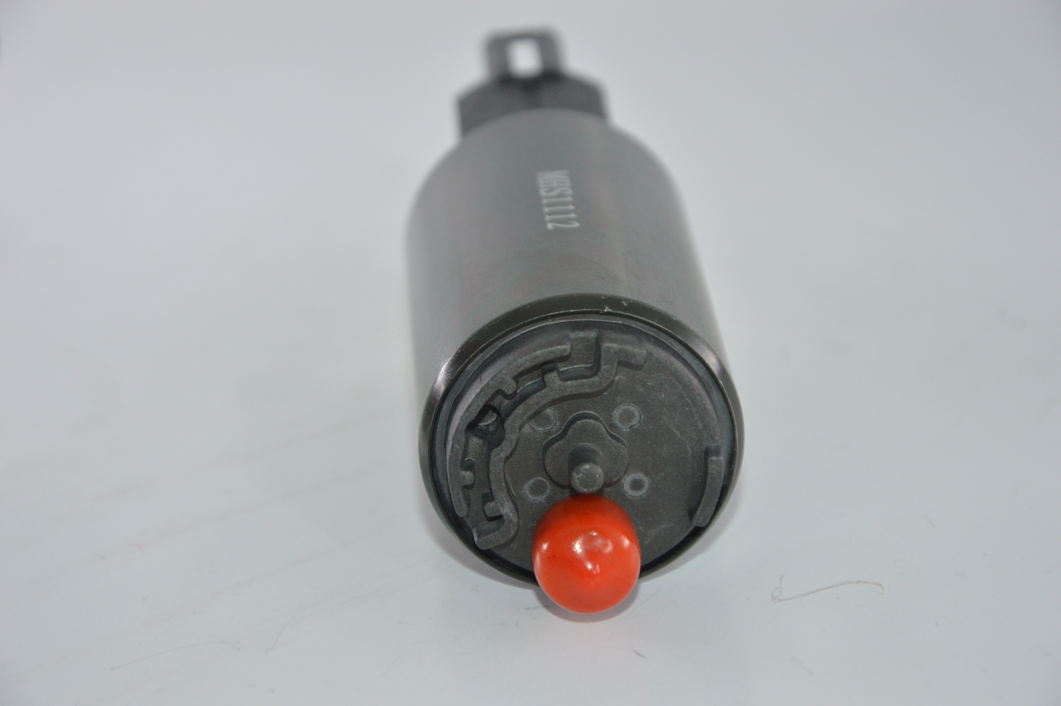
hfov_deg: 14.9
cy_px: 353
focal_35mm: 138
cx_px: 530
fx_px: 4064
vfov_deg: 9.9
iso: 800
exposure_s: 1/100
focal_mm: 92
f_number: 6.3
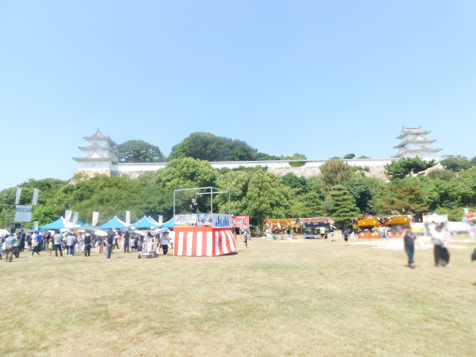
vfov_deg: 58.9
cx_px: 238
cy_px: 178
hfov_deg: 73.9
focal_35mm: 23
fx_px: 316
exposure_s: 1/1000
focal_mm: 4
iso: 125
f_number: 3
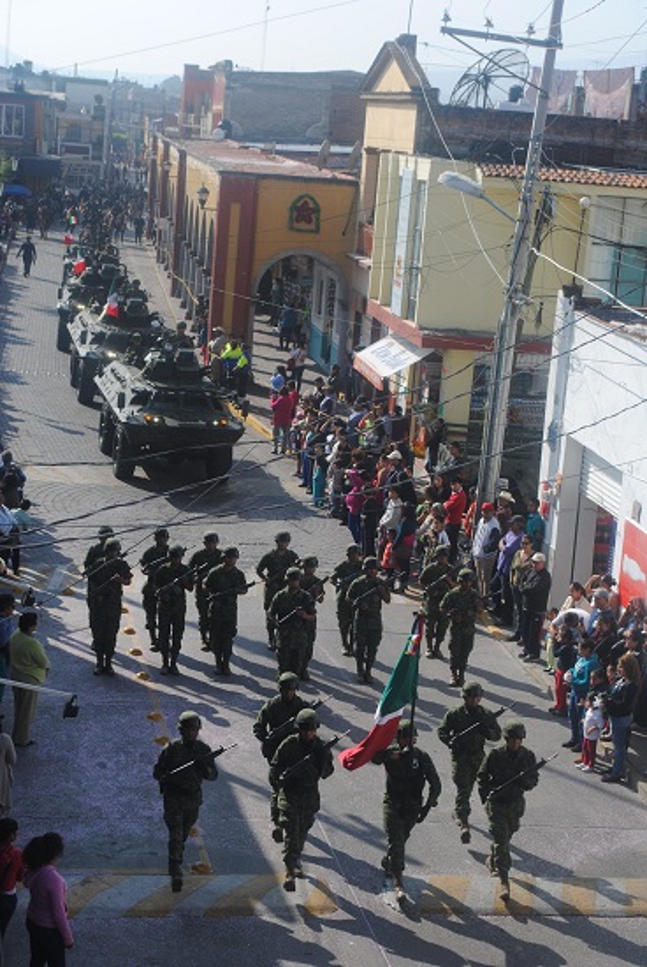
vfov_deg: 29.2
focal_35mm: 69
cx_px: 324
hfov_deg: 19.8
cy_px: 484
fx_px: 1855
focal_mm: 46
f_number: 7.1
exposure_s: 1/200
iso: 100
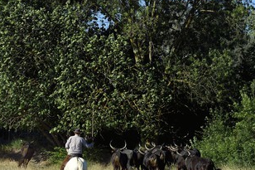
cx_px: 138
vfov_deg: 5.0
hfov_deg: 7.5
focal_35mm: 273
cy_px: 79
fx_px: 1933
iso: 400
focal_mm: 200
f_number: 7.1
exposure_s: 1/1600
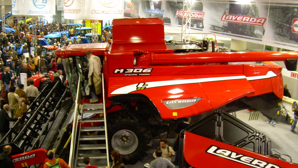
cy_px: 93
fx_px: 332
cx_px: 149
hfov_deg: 48.4
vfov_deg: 28.3
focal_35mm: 42
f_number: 2.8
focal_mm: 6.3
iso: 200
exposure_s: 1/30
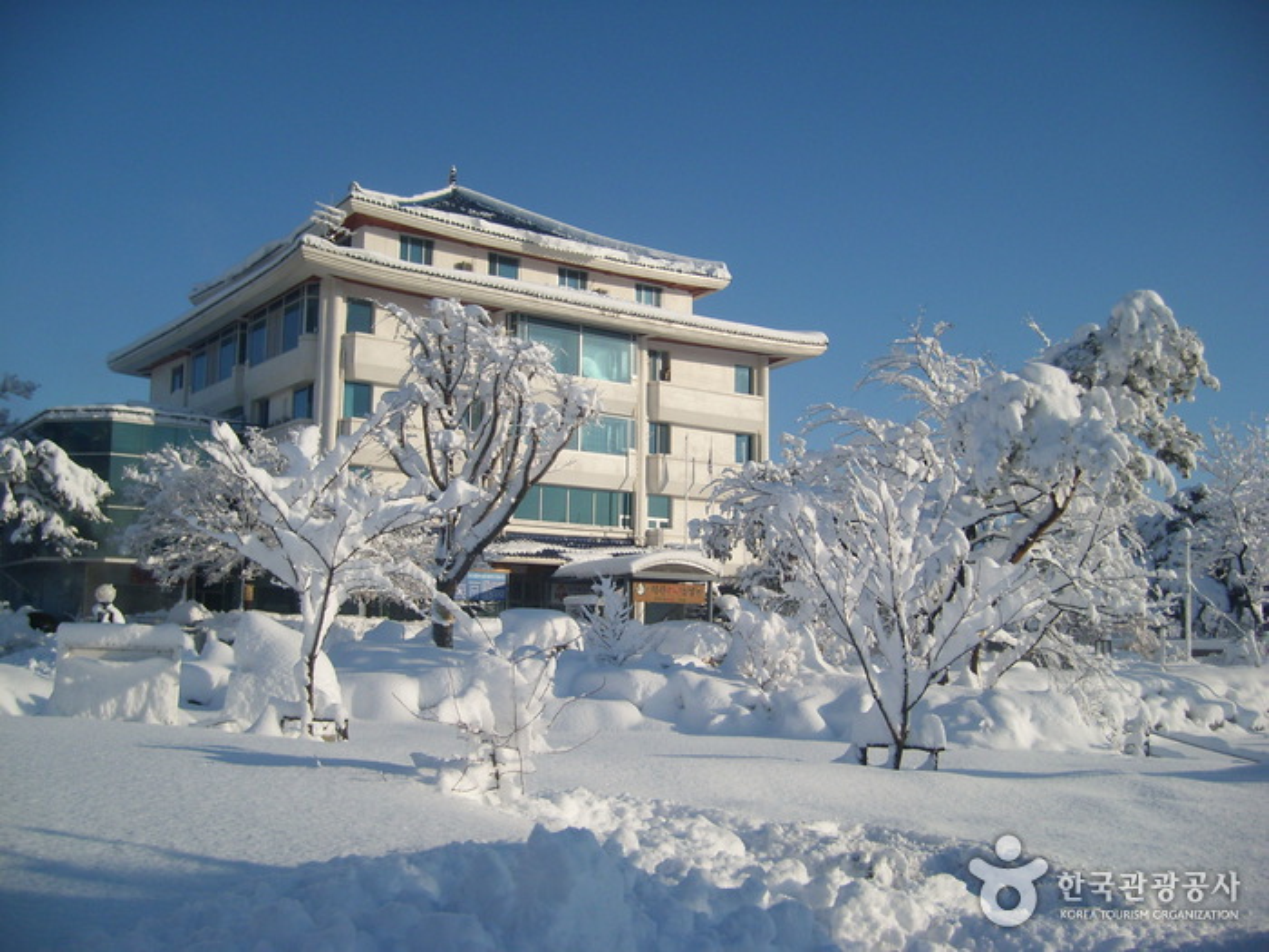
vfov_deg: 40.7
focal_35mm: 35
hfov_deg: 52.6
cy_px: 476
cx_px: 634
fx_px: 1283
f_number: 7.1
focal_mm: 5.8
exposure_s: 1/620
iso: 50
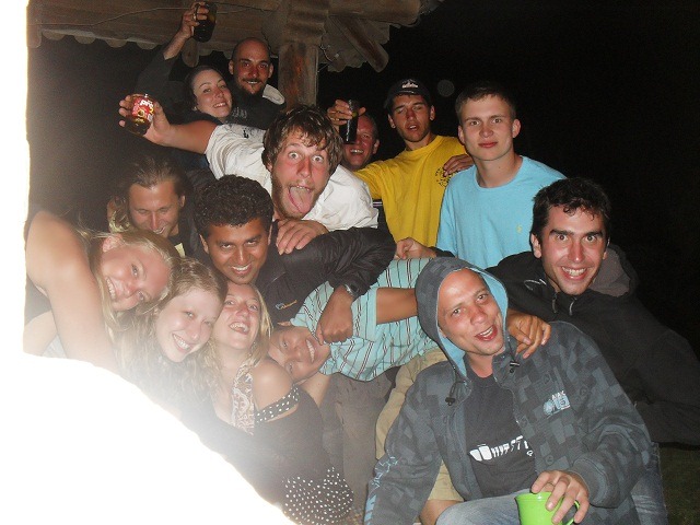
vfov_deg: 40.7
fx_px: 708
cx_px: 350
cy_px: 262
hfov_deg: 52.6
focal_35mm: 35
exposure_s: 1/45
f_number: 3.2
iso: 200
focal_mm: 6.3
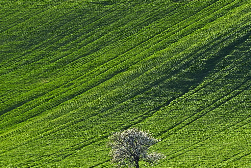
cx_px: 345
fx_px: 2413
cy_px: 200
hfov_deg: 5.9
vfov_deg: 4.0
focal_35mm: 346
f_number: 9
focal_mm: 110
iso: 200
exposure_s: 1/250
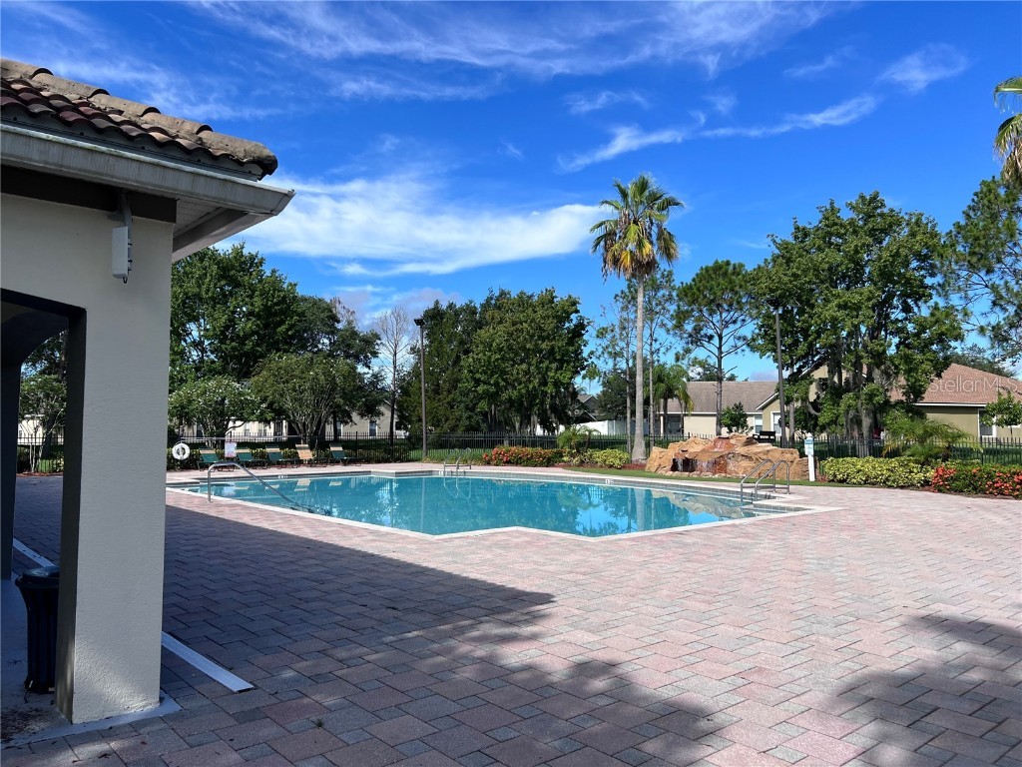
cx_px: 511
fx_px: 768
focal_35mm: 26
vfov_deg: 53.1
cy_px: 384
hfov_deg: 67.3
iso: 50
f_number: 1.5
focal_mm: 5.7
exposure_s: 1/3968
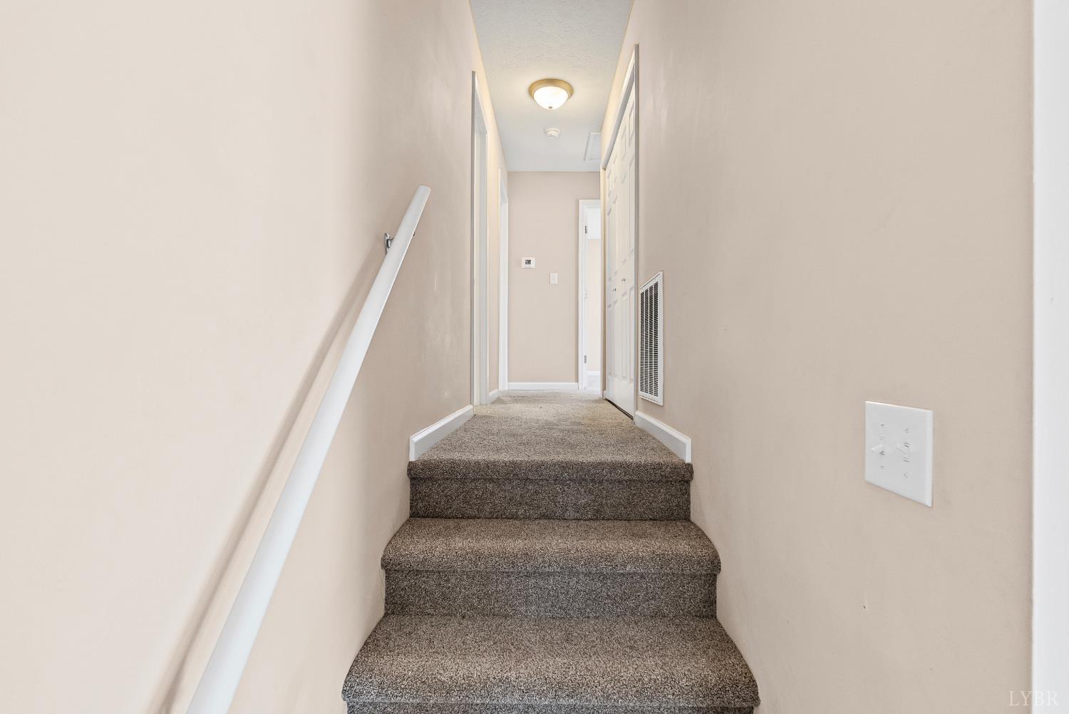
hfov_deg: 96.7
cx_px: 534
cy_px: 357
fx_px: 475
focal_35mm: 16
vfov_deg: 73.8
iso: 2500
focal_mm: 16
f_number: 8
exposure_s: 1/10
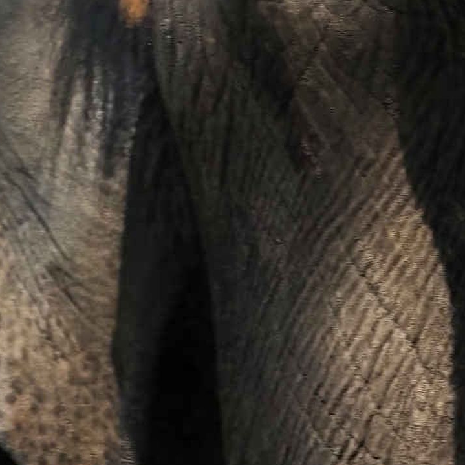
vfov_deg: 1.9
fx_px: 14347
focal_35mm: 944
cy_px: 29
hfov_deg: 1.9
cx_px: 913
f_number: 11
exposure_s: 1/160
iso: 800
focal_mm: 100
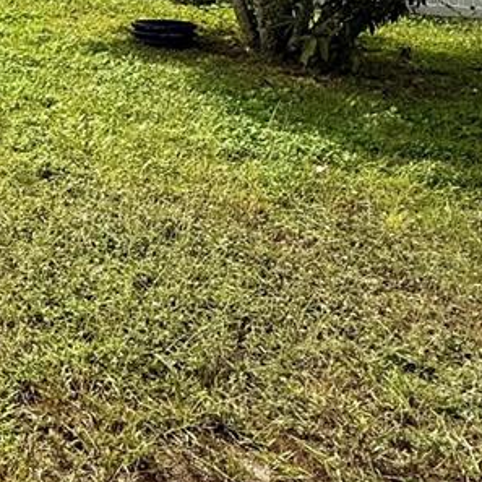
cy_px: -3
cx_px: -211
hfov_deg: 26.3
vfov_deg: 31.4
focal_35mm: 50
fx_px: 788
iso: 80
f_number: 2.2
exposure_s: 1/5618
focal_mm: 2.22
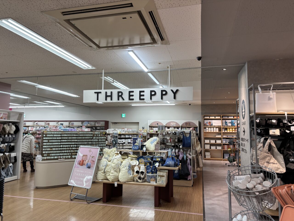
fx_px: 221
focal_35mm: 26
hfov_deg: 67.3
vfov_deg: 53.1
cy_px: 110
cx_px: 147
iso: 80
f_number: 1.6
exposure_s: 1/120
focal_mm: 5.96
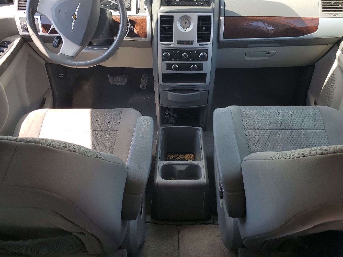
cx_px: 175
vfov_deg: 45.3
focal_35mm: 31
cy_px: 109
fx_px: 307
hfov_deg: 58.4
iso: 50
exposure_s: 1/370
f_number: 1.5
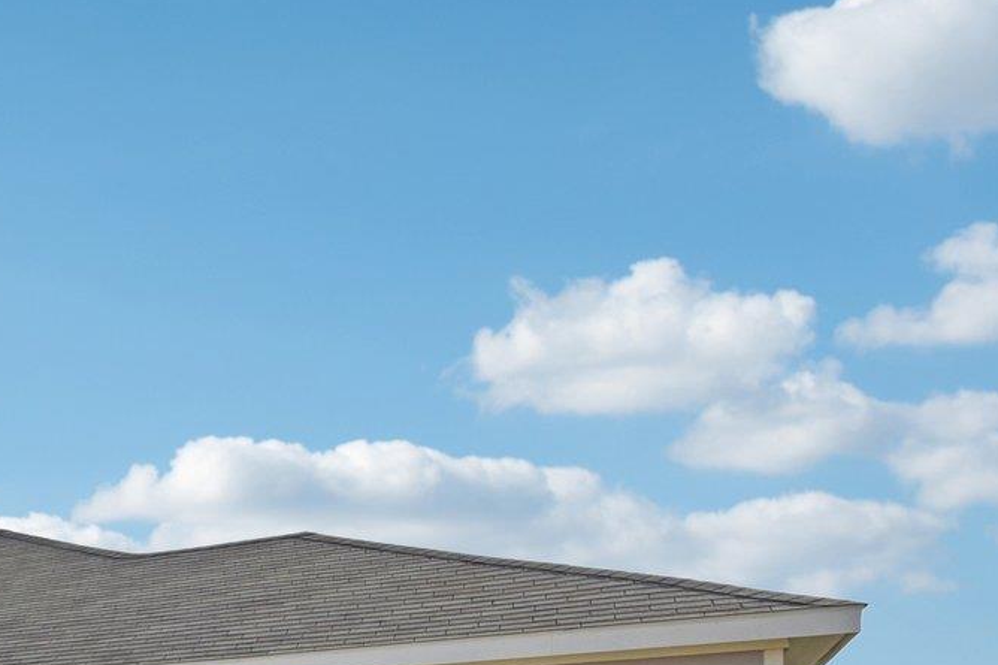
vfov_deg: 25.5
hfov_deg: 28.2
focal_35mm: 46
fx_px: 1275
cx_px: -499
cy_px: 844
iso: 100
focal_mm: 15
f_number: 8
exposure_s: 1/800
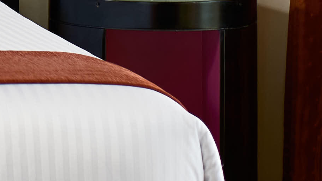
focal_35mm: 250
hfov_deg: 8.1
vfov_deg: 4.8
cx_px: -402
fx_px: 2135
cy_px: -194
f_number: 3.2
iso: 80
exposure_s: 1/160
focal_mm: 23
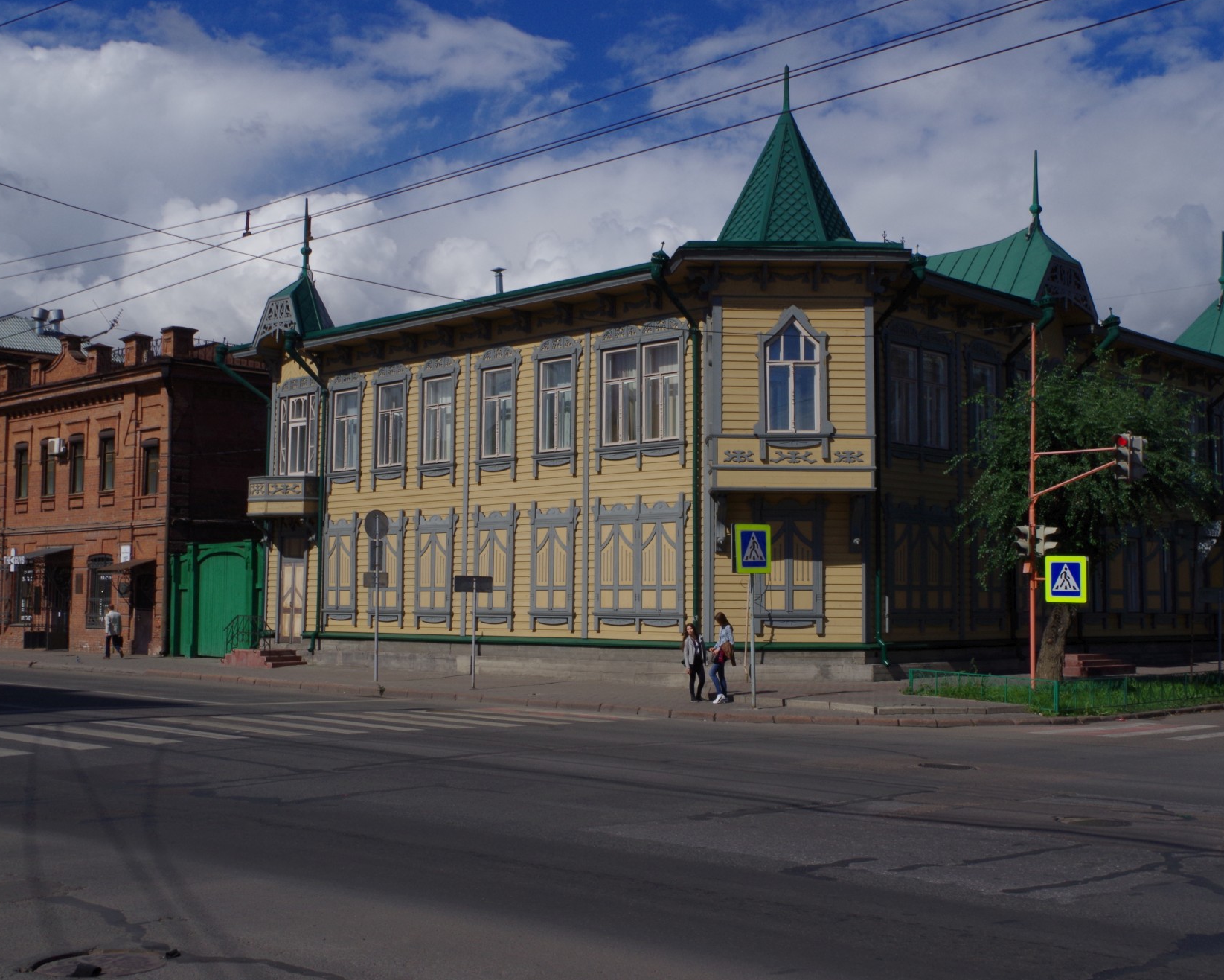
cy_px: 489
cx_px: 689
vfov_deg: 36.5
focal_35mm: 41
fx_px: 1485
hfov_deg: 44.7
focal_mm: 24.38
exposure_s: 1/200
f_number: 18
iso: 200
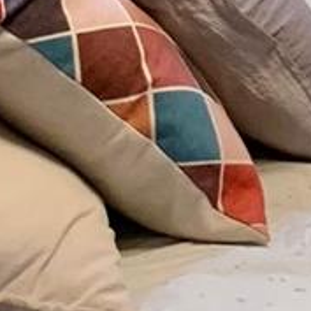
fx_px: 2023
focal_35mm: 199
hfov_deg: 8.3
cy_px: -302
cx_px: 657
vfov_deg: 8.4
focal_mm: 4.25
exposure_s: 1/60
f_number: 1.8
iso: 100
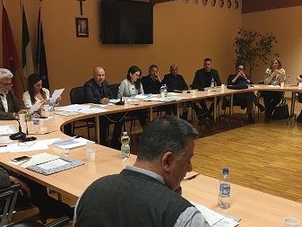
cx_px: 166
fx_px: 375
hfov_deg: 43.8
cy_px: 137
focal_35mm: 43
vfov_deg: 33.5
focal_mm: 4.15
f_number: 2.2
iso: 50
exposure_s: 1/17
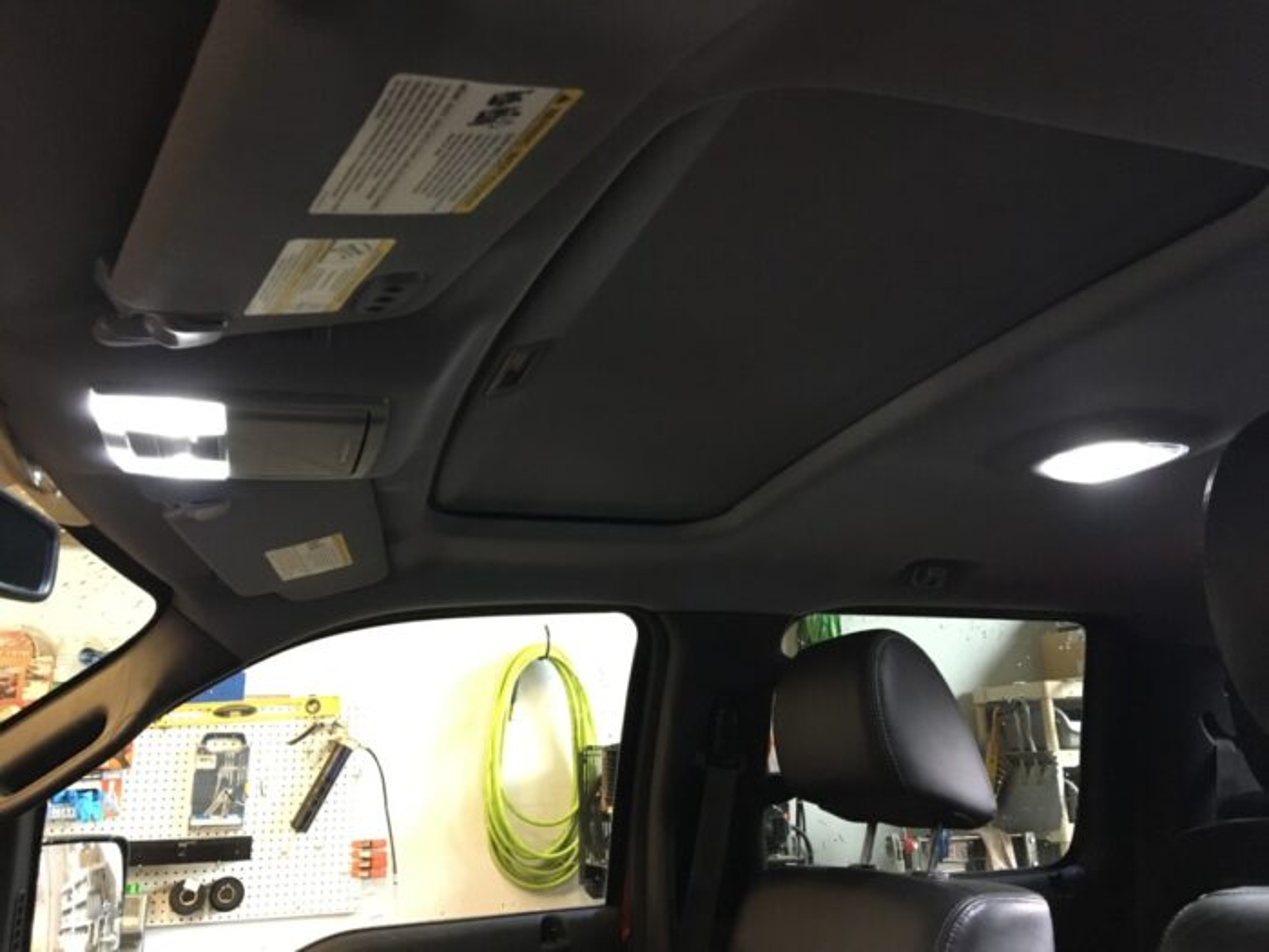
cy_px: 476
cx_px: 634
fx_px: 1063
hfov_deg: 61.7
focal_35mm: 29
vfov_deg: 48.2
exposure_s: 1/15
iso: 250
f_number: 2.2
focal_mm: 4.15
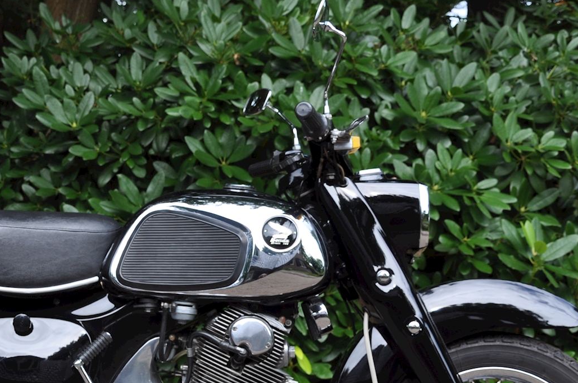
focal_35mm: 84
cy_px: 302
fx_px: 1347
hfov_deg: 23.9
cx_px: 124
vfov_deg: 16.1
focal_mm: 30
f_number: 7.1
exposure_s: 1/200
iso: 200
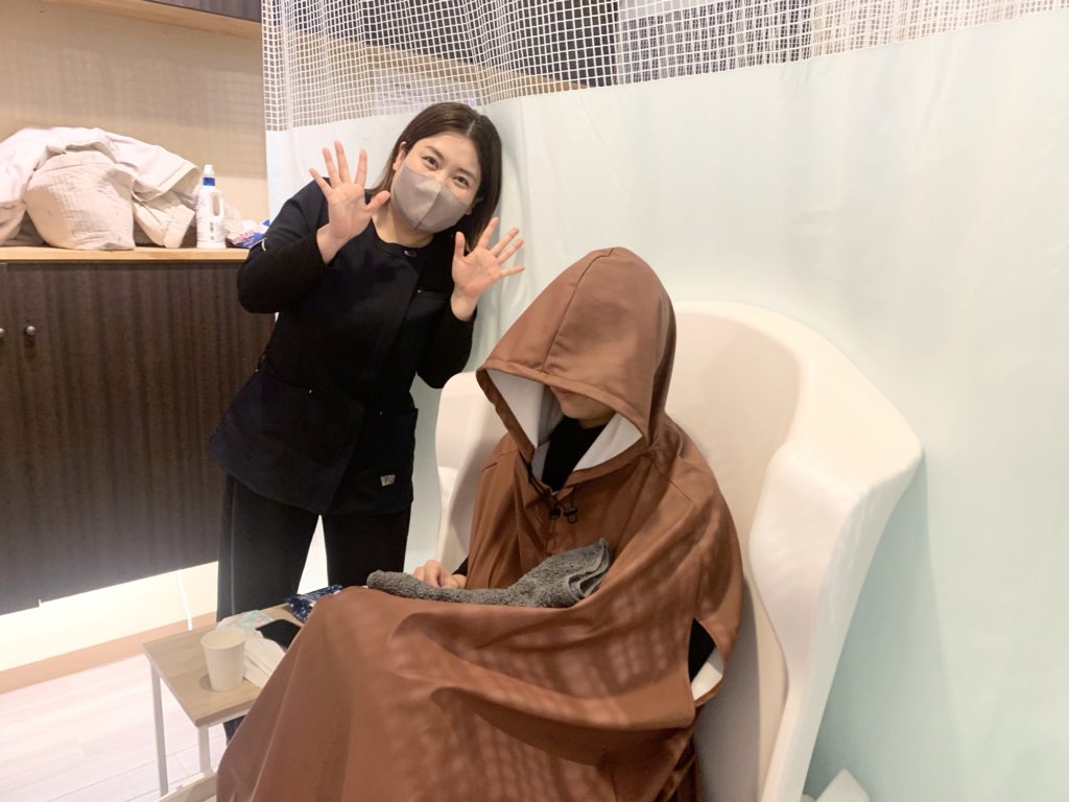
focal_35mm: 26
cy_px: 401
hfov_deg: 67.3
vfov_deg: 53.1
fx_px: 803
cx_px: 534
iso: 250
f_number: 1.8
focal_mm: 4.25
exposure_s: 1/60
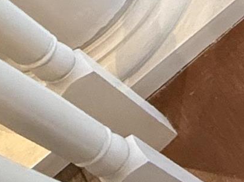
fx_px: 740
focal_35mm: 105
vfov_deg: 10.0
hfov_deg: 12.9
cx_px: 625
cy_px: -384
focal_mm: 2.22
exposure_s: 1/60
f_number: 2.2
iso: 320
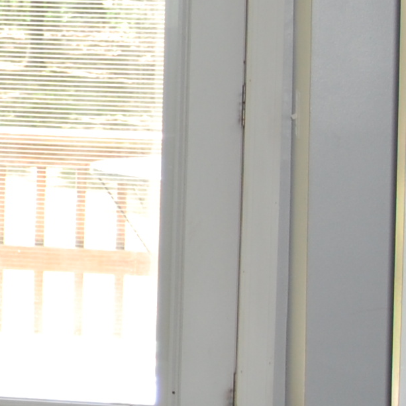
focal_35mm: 200
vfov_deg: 8.7
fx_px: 2654
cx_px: -570
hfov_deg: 8.1
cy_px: 27
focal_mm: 32
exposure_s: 1/60
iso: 400
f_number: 4.5
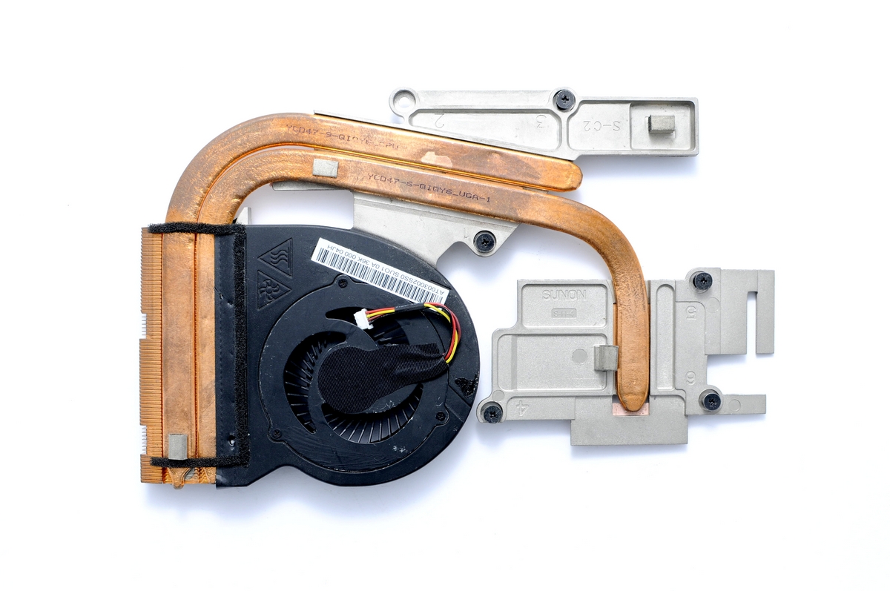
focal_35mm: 52
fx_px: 1296
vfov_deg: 25.7
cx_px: 445
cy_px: 296
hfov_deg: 37.9
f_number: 10
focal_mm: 35
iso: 200
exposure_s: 1/160
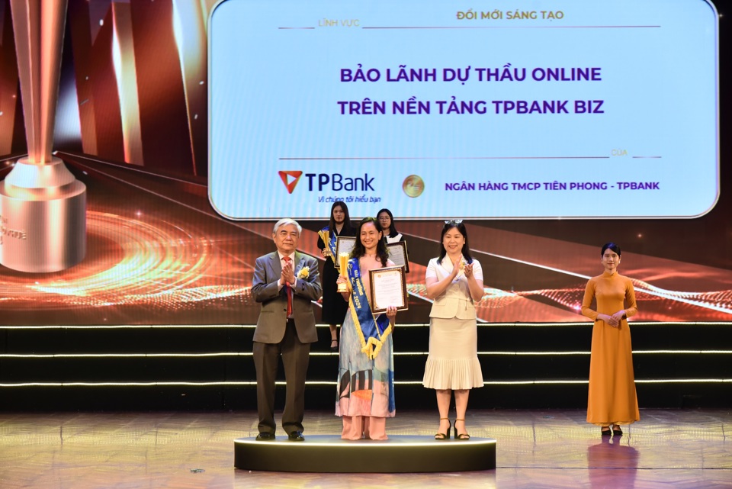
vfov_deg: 15.9
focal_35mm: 86
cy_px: 244
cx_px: 366
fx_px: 1749
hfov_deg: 23.6
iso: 1000
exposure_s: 1/200
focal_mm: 86
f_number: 5
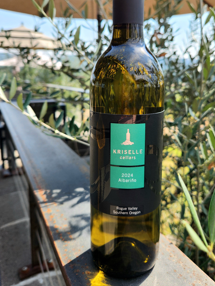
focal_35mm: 30
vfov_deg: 59.4
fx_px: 248
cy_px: 113
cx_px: 126
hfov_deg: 46.6
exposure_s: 1/909
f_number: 1.8
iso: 20
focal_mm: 5.4
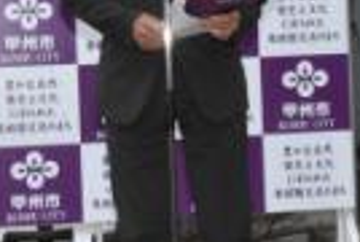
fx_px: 1904
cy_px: 12
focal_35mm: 190
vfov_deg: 7.2
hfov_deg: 10.8
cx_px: 185
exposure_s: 1/250
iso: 2000
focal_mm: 38
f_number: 29
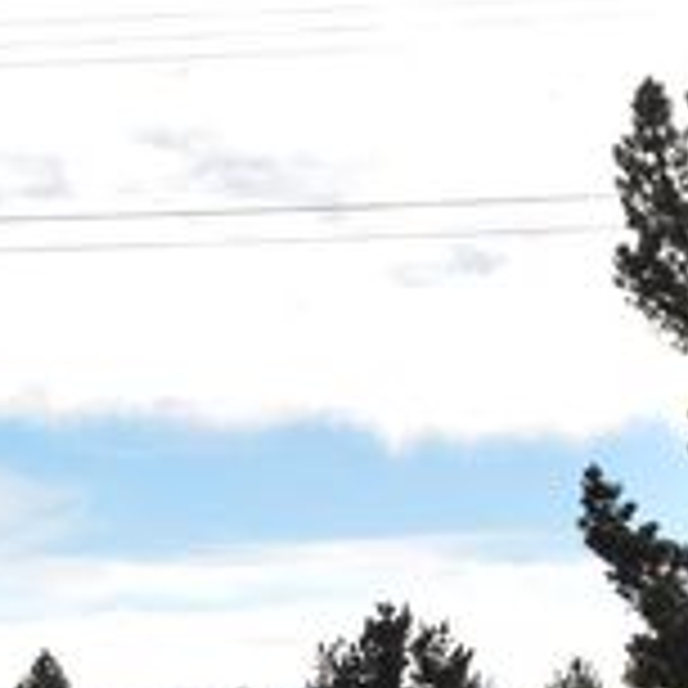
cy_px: 863
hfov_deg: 10.8
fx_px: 3463
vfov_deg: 11.1
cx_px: -459
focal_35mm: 154
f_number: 13
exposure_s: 1/200
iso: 100
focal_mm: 24
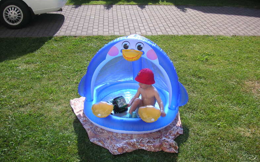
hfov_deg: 49.3
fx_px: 283
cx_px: 132
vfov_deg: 32.0
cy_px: 78
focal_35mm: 40
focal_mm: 6.1
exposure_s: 1/1000
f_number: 2.8
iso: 50
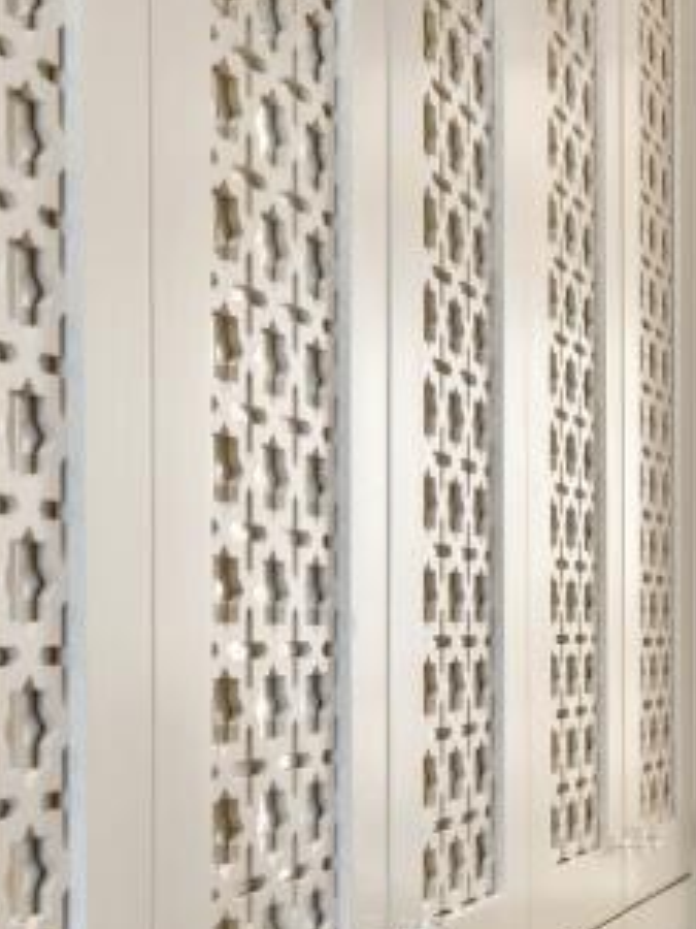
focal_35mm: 77
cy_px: 638
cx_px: 1070
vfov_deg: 25.2
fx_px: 2064
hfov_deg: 17.1
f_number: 8
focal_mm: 16
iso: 800
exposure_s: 1/40
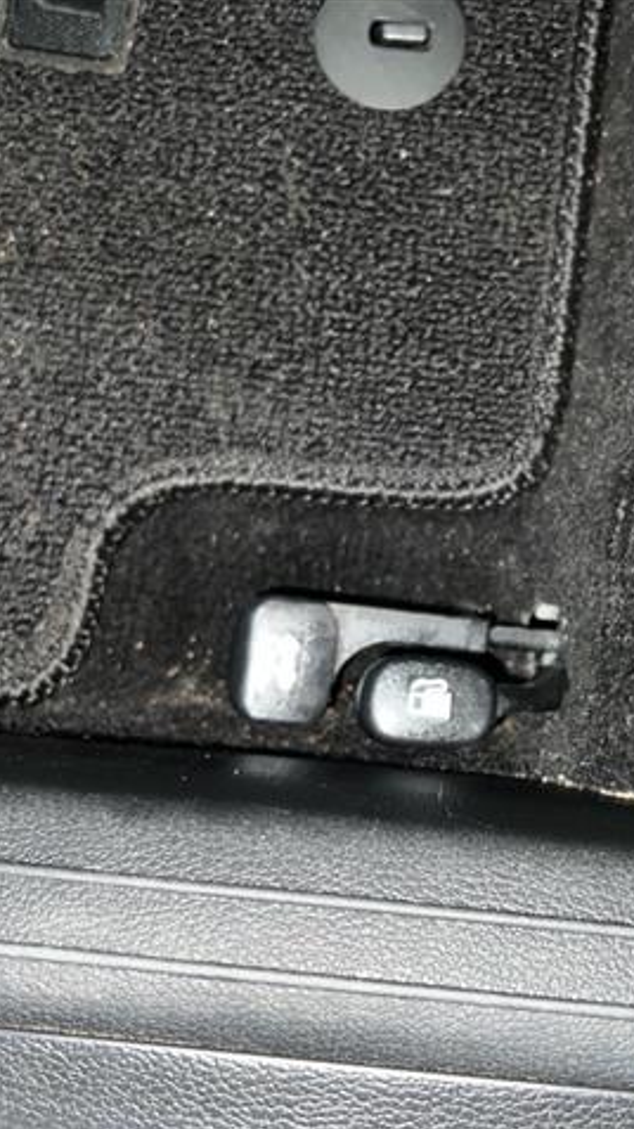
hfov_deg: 30.6
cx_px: 478
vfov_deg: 52.8
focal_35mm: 38
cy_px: 566
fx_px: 1137
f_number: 1.5
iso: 50
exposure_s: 1/4
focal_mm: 5.7
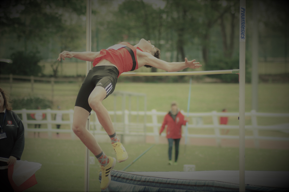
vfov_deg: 4.7
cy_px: 96
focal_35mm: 292
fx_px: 2345
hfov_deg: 7.1
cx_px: 144
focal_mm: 195
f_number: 5.6
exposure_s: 1/1250
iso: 400
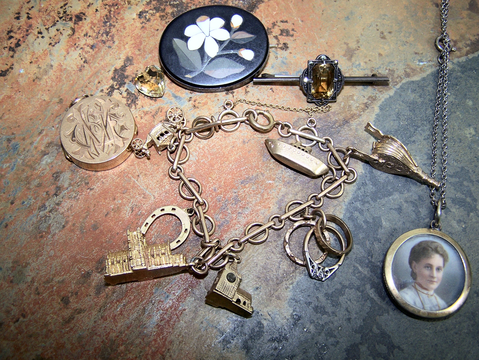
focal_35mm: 38
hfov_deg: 49.0
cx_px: 240
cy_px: 180
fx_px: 526
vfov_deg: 37.7
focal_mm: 6.3
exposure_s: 1/60
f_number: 2.8
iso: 80
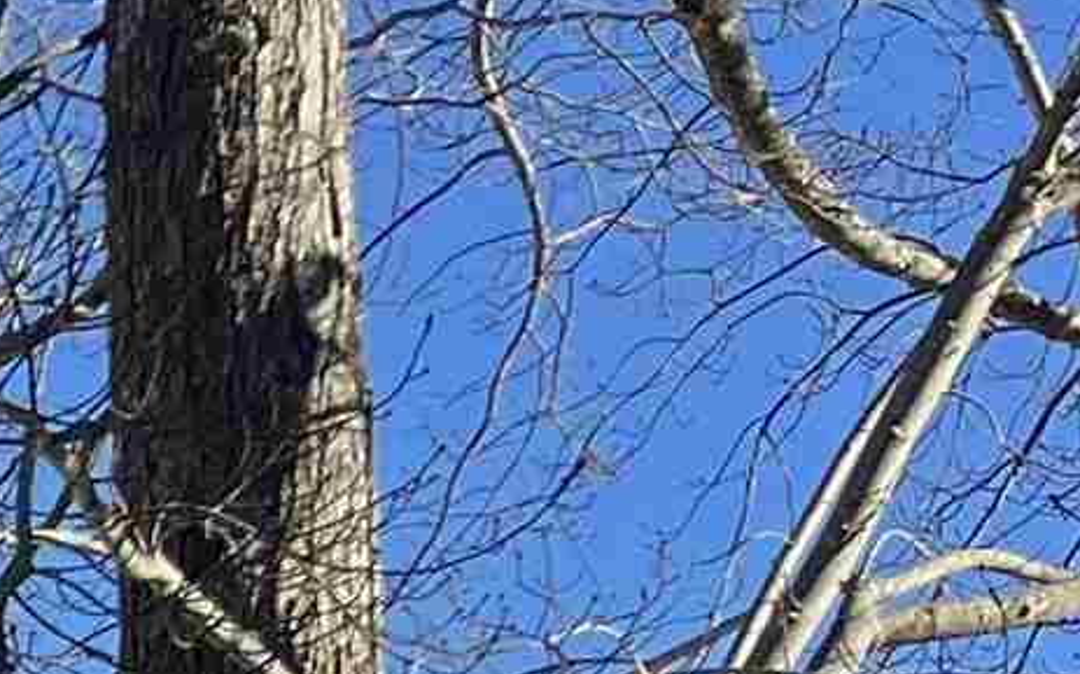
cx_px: -2389
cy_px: 2369
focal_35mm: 183
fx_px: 5384
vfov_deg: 6.3
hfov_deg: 8.9
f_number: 1.6
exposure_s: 1/2513
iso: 50
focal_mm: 5.1
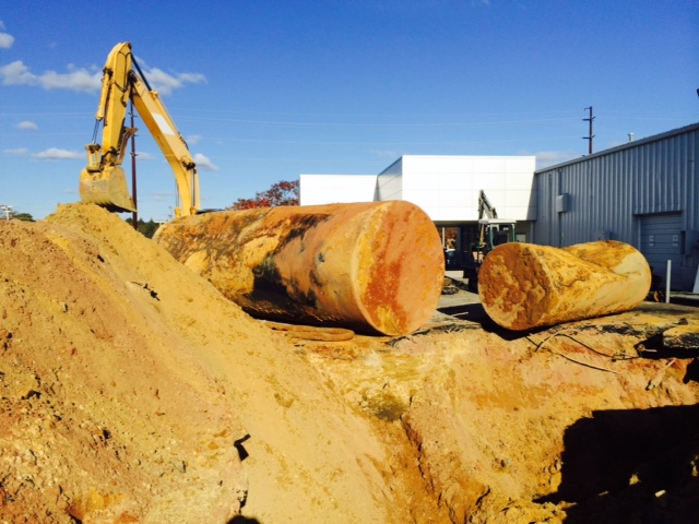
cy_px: 262
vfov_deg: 46.8
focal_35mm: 30
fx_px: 606
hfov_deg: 60.0
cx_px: 350
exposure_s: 1/3165
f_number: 2.2
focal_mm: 4.12
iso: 32
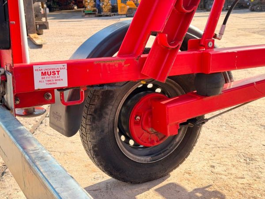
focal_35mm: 48
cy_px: 100
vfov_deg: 30.3
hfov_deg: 39.7
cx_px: 132
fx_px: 367
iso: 80
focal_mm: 6.76
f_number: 1.78
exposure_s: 1/794
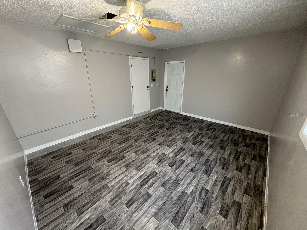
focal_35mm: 14
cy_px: 115
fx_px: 124
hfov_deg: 102.1
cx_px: 154
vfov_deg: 85.7
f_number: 2.2
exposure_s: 1/60
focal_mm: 2.22
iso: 250
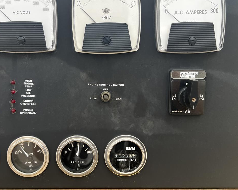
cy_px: 78
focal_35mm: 35
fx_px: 246
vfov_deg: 42.1
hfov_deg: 51.2
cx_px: 96
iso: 50
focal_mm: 5.7
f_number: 1.5
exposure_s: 1/482
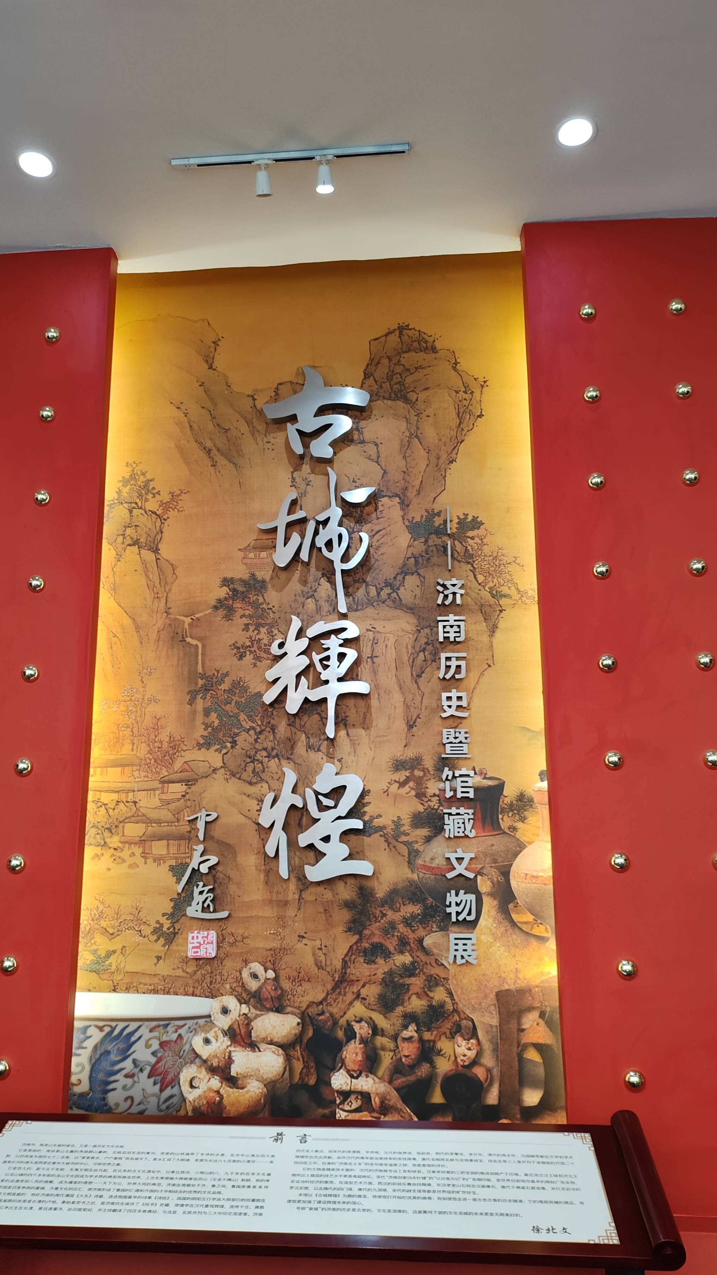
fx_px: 1014
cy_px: 649
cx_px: 336
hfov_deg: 38.9
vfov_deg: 64.3
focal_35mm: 30
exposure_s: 1/100
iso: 500
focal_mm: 6.14
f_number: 1.8
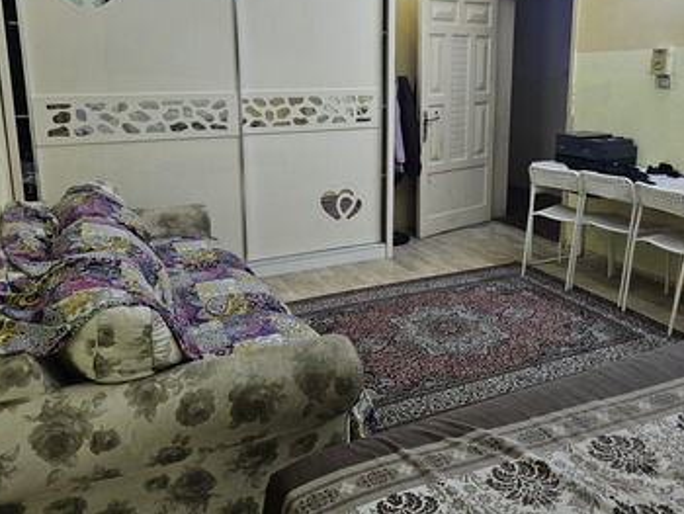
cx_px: 366
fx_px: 593
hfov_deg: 59.9
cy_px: 181
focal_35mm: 30
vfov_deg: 46.3
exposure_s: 1/120
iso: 320
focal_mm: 6.3
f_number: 1.7
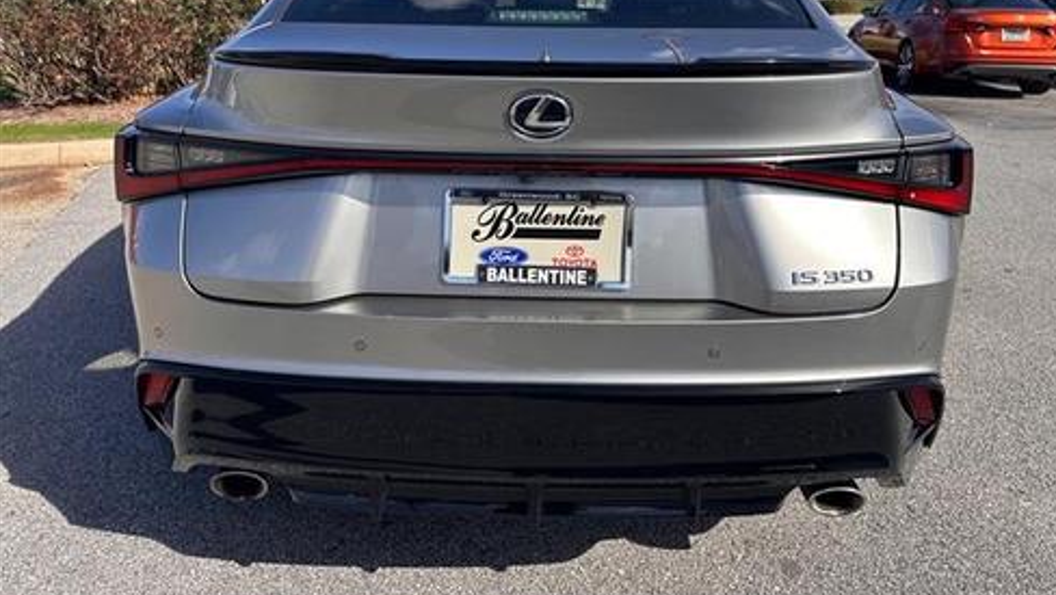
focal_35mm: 27
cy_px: 206
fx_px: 756
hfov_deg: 69.8
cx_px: 543
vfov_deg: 42.5
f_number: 1.78
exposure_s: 1/3356
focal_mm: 6.86
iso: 80
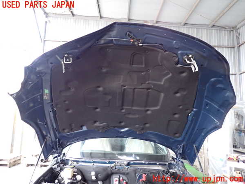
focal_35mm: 25
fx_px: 177
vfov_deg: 54.9
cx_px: 122
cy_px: 92
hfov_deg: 69.4
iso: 320
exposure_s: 1/30
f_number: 2
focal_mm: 4.5
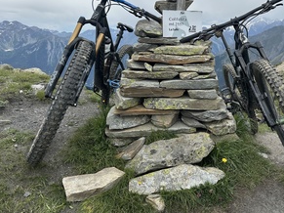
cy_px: 70
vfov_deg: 42.3
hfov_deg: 54.7
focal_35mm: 33
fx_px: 271
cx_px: 180
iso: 80
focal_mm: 6.86
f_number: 1.78
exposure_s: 1/4762
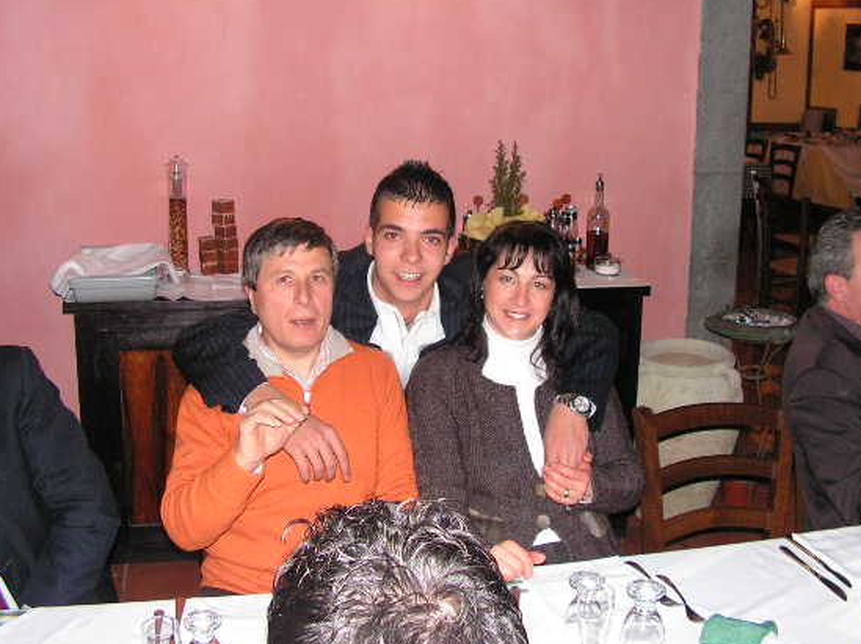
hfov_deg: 44.8
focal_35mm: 42
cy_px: 290
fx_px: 1044
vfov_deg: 34.3
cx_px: 445
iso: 200
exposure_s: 1/40
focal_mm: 6
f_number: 3.2
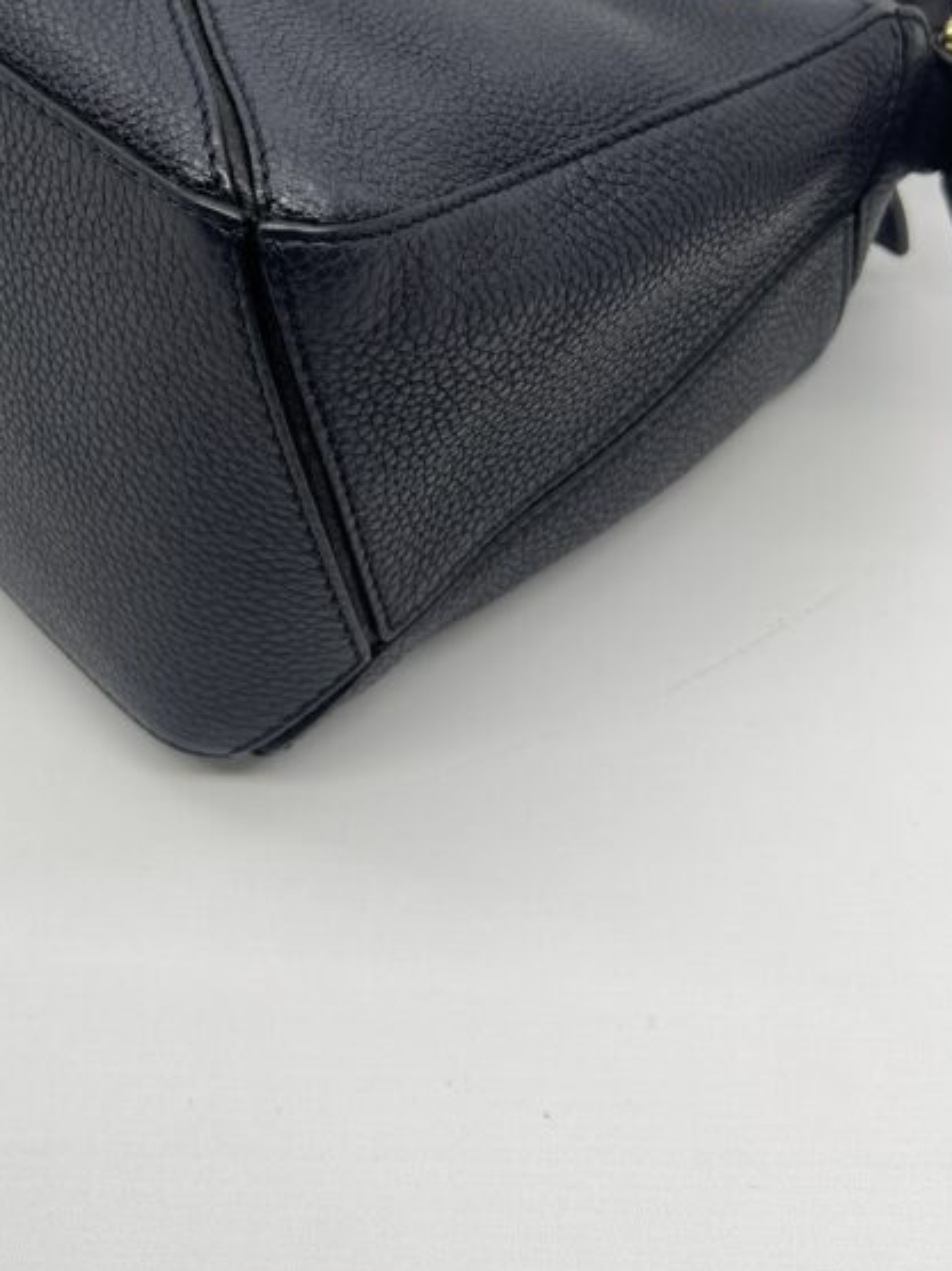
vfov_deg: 37.8
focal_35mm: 48
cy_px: 199
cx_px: 247
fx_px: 1761
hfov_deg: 29.8
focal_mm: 5.7
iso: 32
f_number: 1.5
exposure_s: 1/125
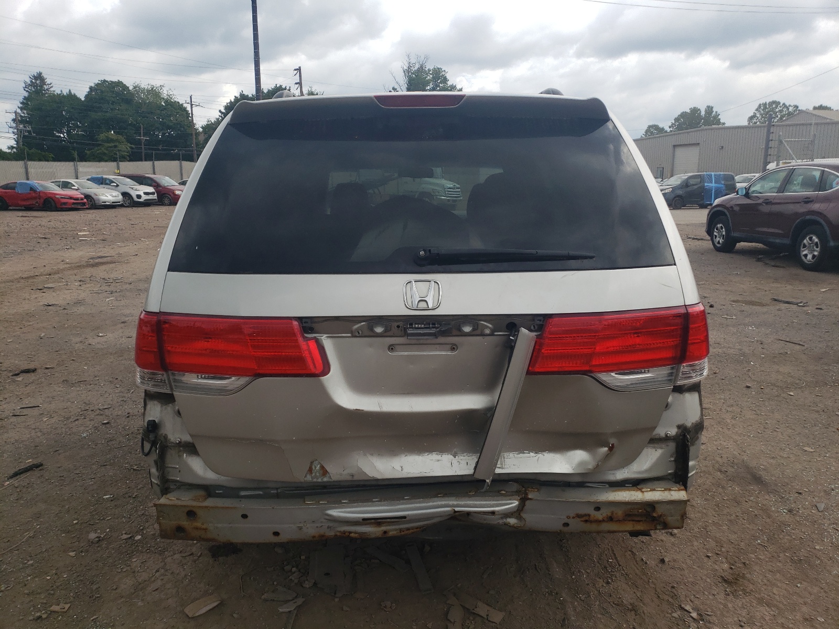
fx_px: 630
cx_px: 420
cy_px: 314
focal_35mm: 26
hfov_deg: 67.3
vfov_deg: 53.1
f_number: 1.5
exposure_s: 1/2000
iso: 50
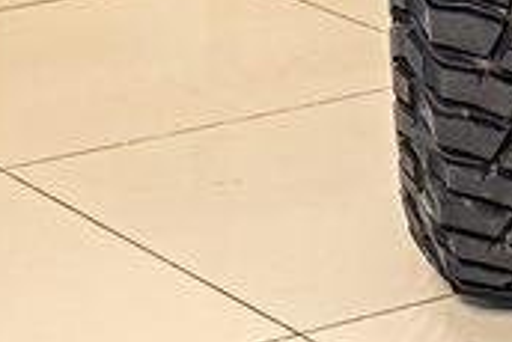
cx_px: 674
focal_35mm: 220
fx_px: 3131
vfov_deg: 5.9
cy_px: -639
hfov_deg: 9.2
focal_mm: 37
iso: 320
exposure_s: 1/125
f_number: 4
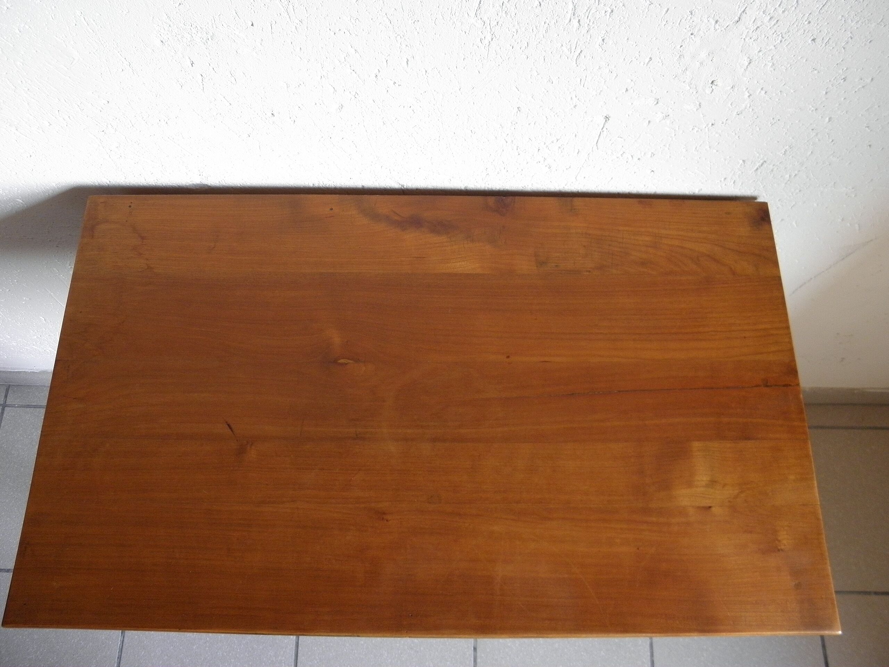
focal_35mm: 29
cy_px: 334
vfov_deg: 48.2
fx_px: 745
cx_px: 444
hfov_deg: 61.7
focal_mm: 5.2
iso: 200
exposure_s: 1/15
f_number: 3.5
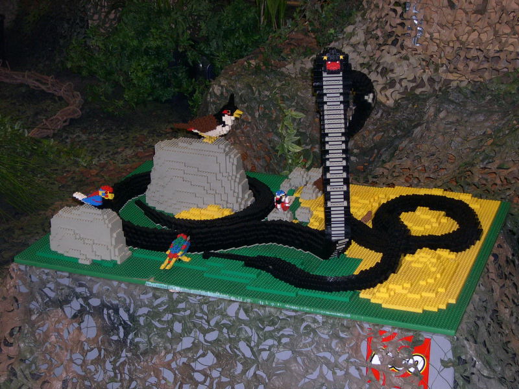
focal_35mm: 67
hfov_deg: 29.0
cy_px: 194
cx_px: 260
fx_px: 1005
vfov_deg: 21.9
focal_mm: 14.2
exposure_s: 1/60
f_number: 3.7
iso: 347
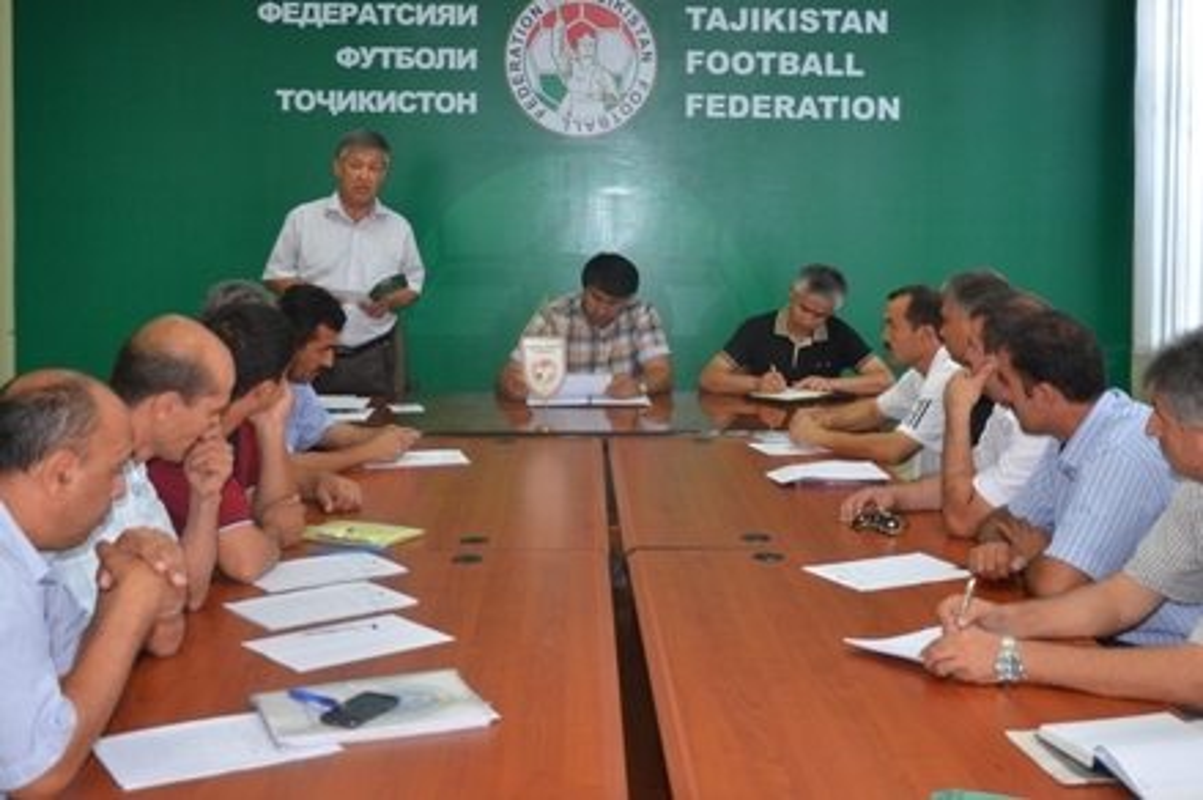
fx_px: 1202
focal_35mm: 36
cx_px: 602
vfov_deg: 36.8
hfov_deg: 53.2
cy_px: 400
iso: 720
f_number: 3.8
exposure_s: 1/60
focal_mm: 24
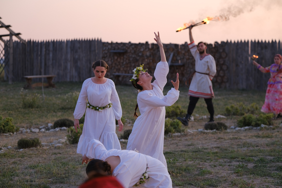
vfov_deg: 13.3
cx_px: 141
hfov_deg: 19.8
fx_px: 807
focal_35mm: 103
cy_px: 94
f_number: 2.8
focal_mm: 68.7
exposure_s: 1/250
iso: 200
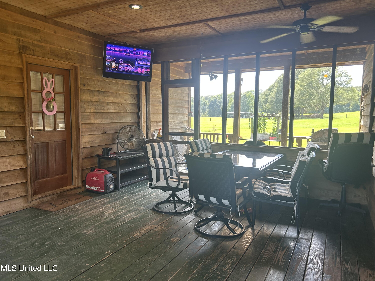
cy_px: 140
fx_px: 282
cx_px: 188
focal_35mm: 26
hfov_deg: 67.3
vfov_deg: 53.1
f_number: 1.5
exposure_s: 1/120
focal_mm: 5.7
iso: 40
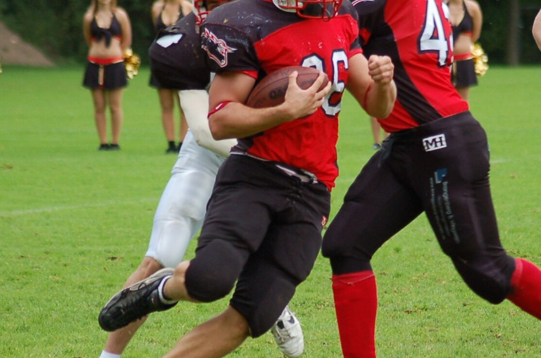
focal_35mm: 445
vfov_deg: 3.1
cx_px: 340
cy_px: 201
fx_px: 6675
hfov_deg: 4.6
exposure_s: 1/500
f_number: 4.5
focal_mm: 150
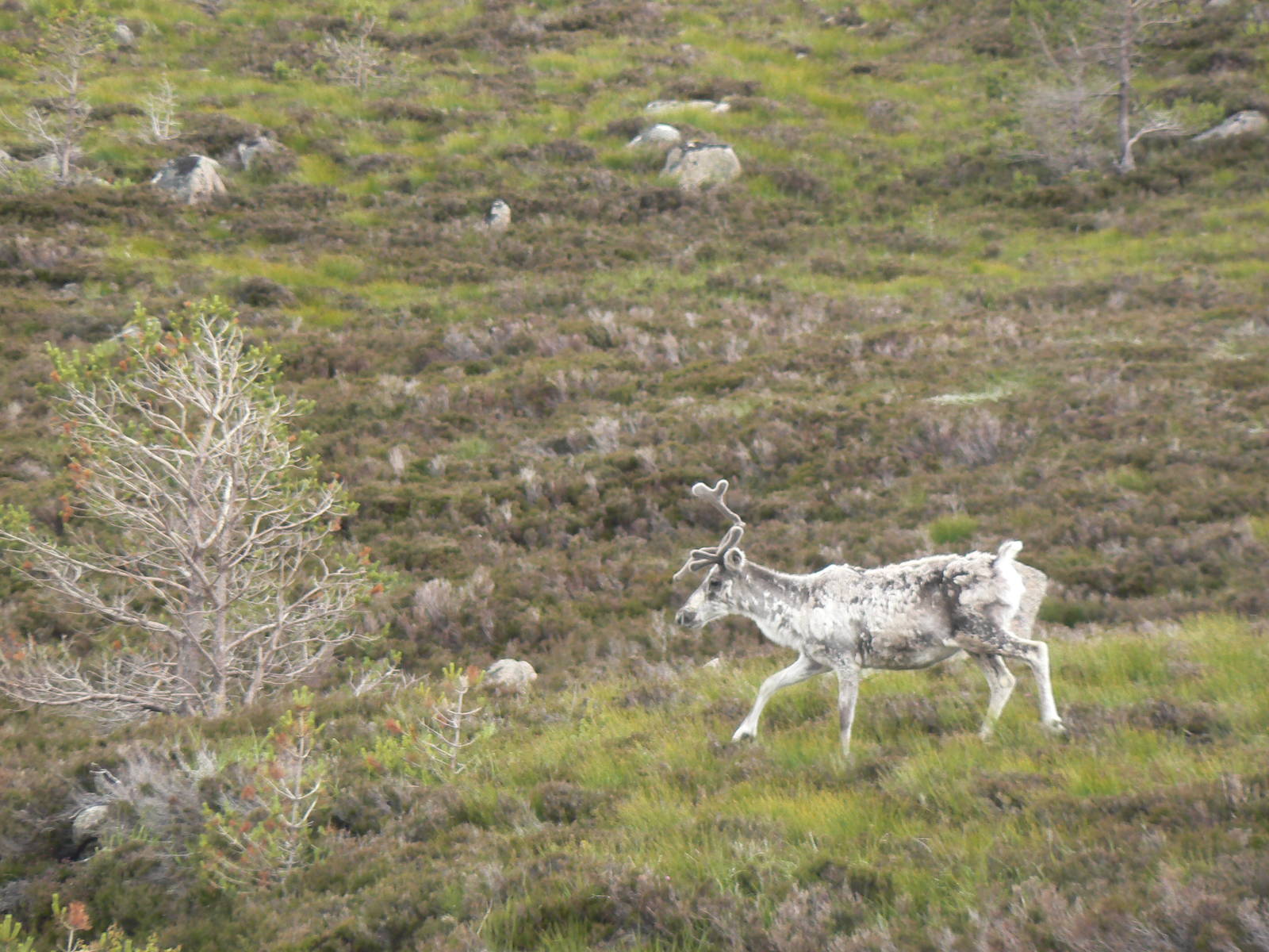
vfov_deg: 3.4
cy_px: 476
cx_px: 634
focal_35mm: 432
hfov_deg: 4.6
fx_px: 15837
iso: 100
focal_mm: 72
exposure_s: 1/100
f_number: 5
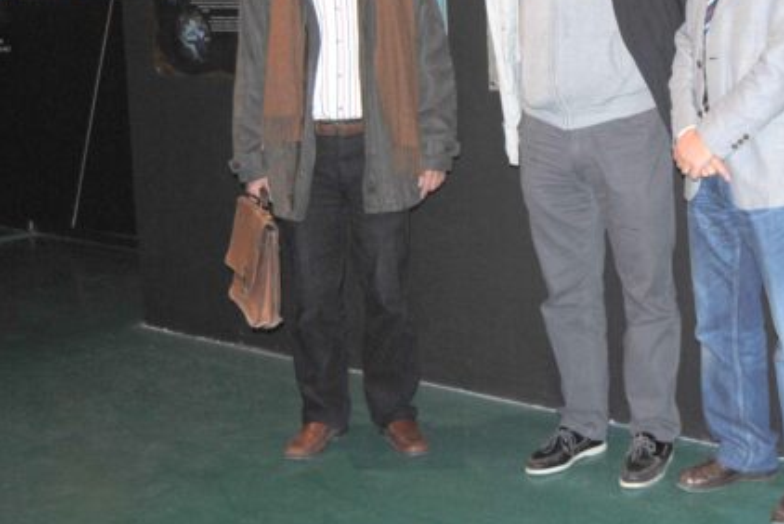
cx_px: 680
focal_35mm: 71
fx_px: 1547
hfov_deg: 27.6
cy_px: 97
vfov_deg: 19.0
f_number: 4
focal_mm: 26
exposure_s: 1/60
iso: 200
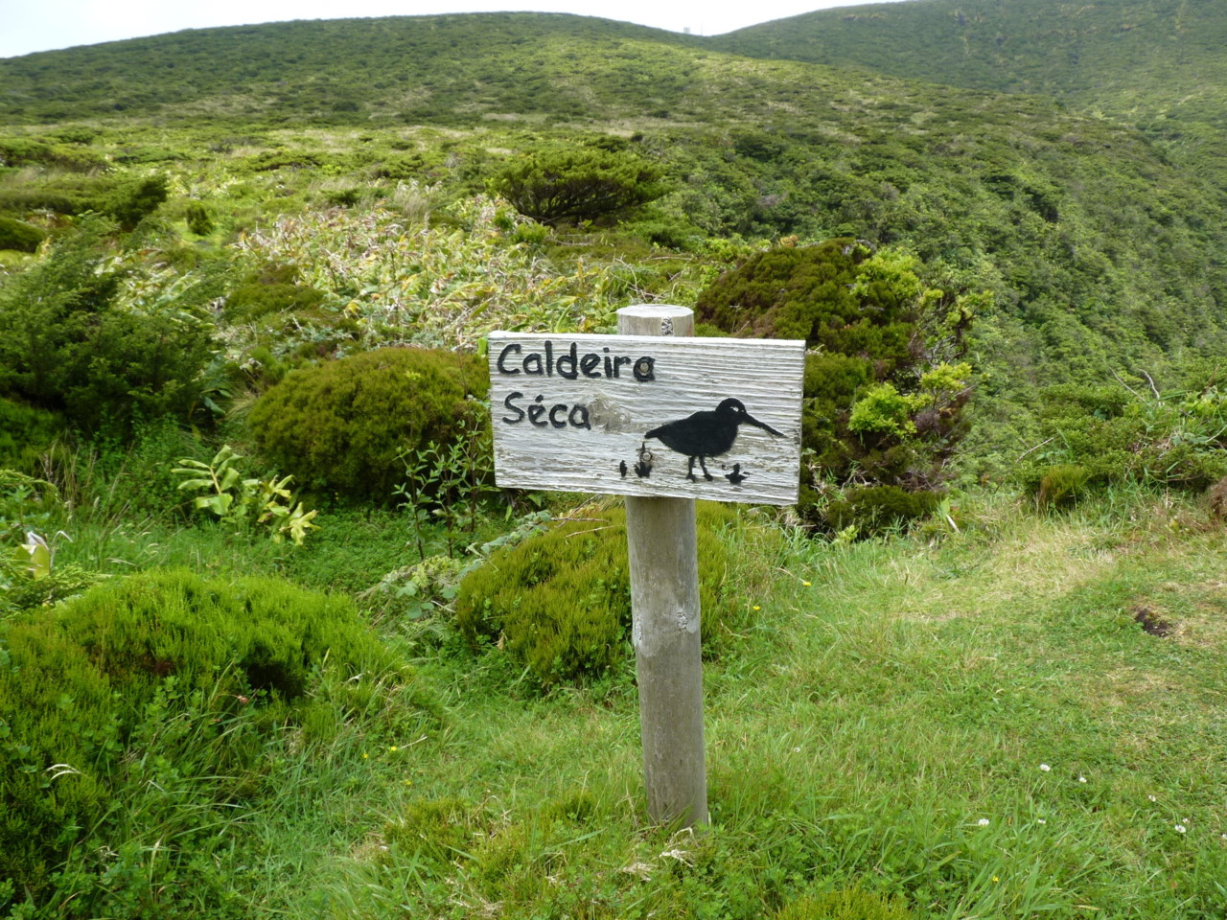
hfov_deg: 65.3
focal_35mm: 27
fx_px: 957
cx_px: 614
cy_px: 460
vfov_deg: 51.4
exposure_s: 1/200
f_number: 4
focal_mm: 4.8
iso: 80
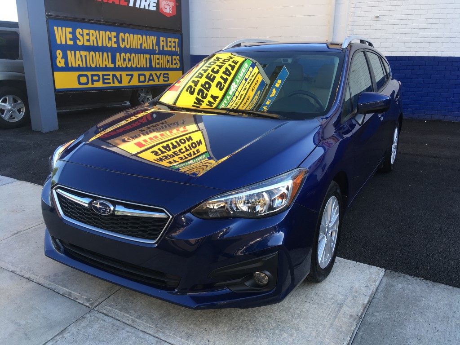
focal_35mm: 29
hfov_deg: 61.7
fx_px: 385
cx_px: 230
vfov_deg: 48.2
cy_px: 172
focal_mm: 4.15
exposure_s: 1/137
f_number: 2.2
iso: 25
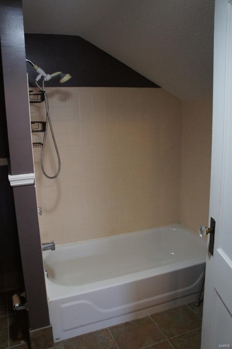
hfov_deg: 45.5
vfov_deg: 64.6
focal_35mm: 28
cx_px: 116
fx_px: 276
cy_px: 174
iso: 1600
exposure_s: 1/60
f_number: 3.5
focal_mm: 19
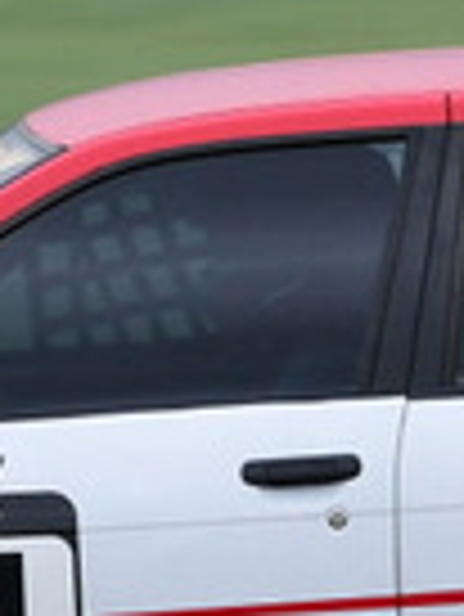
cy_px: 198
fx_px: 30068
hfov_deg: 0.9
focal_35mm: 1685
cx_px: -81
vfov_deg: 1.2
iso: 320
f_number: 10
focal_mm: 200
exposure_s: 1/250
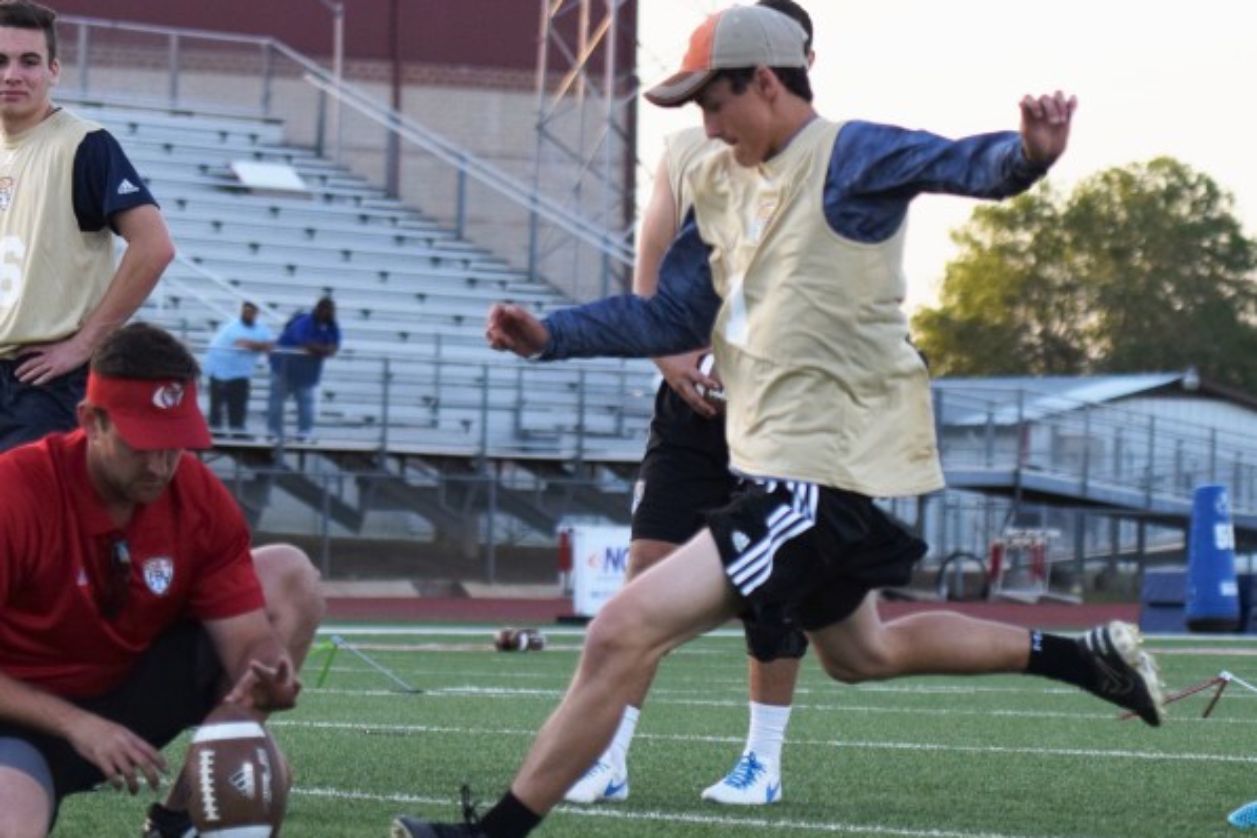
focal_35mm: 135
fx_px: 4713
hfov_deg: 15.2
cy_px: 465
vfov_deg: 10.2
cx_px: 505
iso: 500
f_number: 2.8
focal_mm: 70
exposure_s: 1/2000
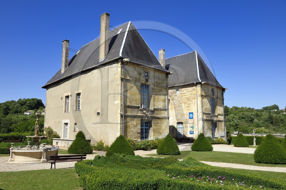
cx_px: 143
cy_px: 95
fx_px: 238
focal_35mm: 30
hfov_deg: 62.0
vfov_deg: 43.5
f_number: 14
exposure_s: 1/250
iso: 200
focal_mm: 30
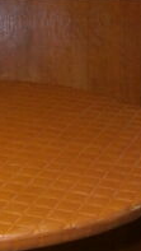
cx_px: -3
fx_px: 611
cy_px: 341
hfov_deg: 13.0
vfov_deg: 20.7
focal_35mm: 92
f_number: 2.8
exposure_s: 1/30
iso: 200
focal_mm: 4.7
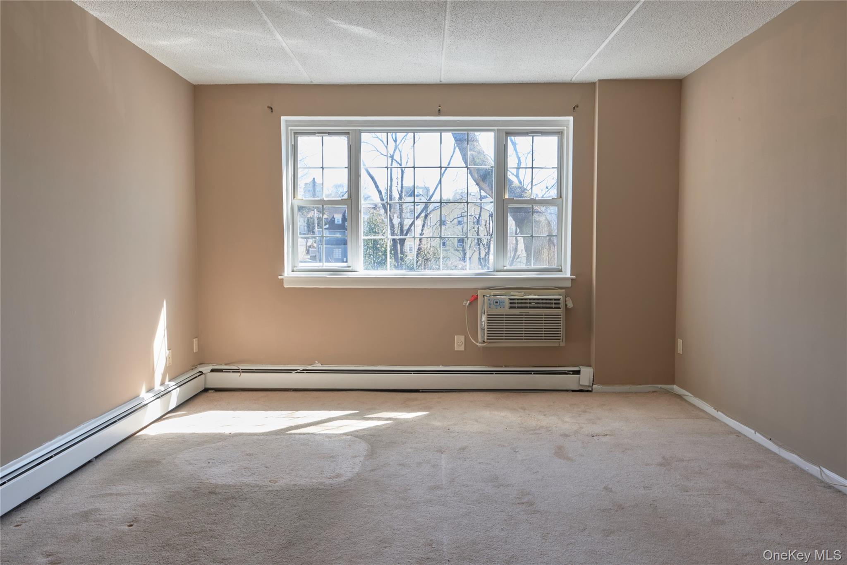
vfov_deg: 53.1
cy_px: 282
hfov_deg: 73.7
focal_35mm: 24
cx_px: 424
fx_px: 565
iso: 160
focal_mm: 16
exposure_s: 1/13
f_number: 8
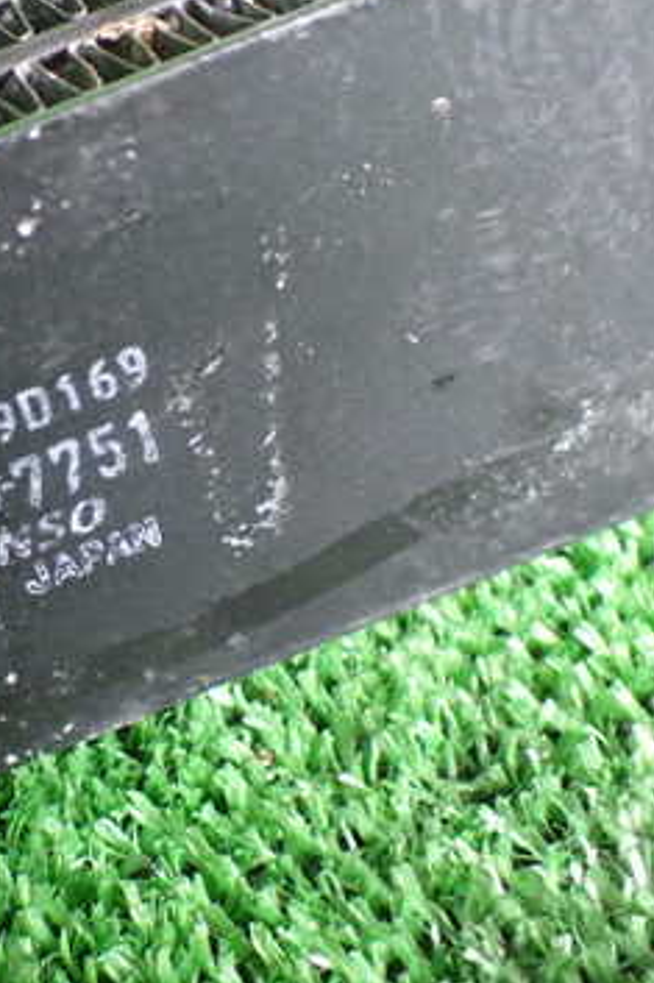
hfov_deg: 24.3
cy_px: 479
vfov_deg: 37.5
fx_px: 1446
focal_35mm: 53
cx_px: -3
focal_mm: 5.4
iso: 1000
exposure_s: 1/30
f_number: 2.3
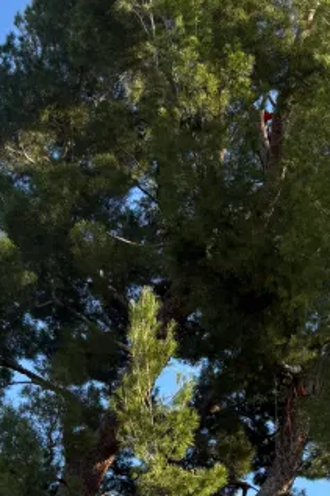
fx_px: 1253
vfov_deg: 21.9
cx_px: 308
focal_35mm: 91
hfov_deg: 14.8
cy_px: 444
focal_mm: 5.96
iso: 50
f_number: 1.6
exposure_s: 1/970
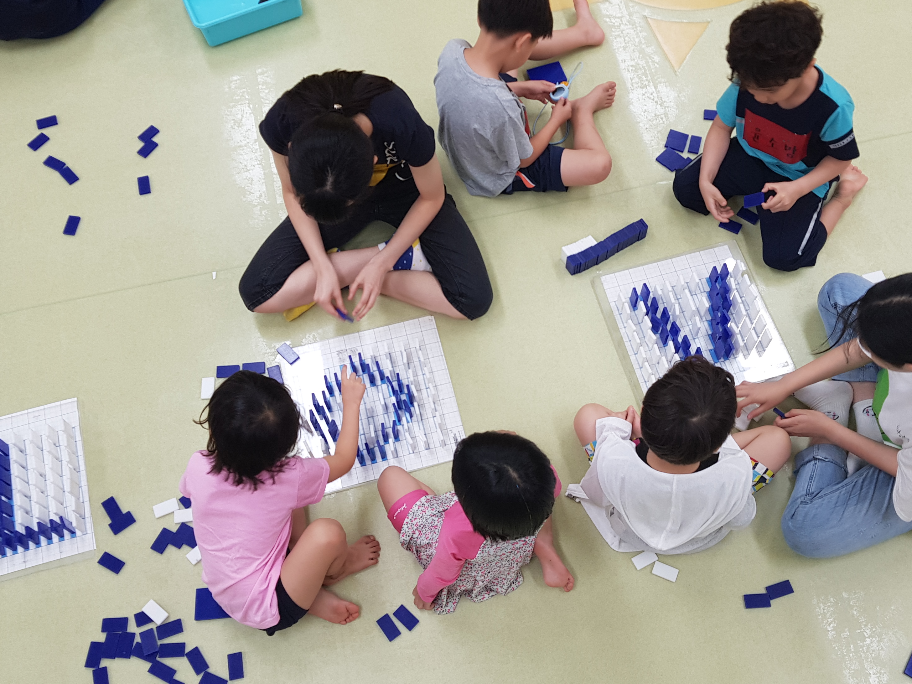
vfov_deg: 39.6
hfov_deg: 51.3
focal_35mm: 36
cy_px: 371
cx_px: 503
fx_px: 948
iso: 50
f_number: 1.7
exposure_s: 1/60
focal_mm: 4.2
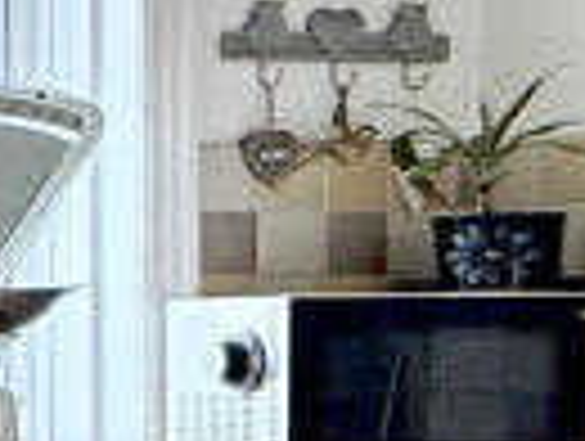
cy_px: 464
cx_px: -1413
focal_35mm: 110
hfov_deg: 9.8
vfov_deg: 13.3
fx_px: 1862
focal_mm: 2.22
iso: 100
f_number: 2.2
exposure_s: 1/100
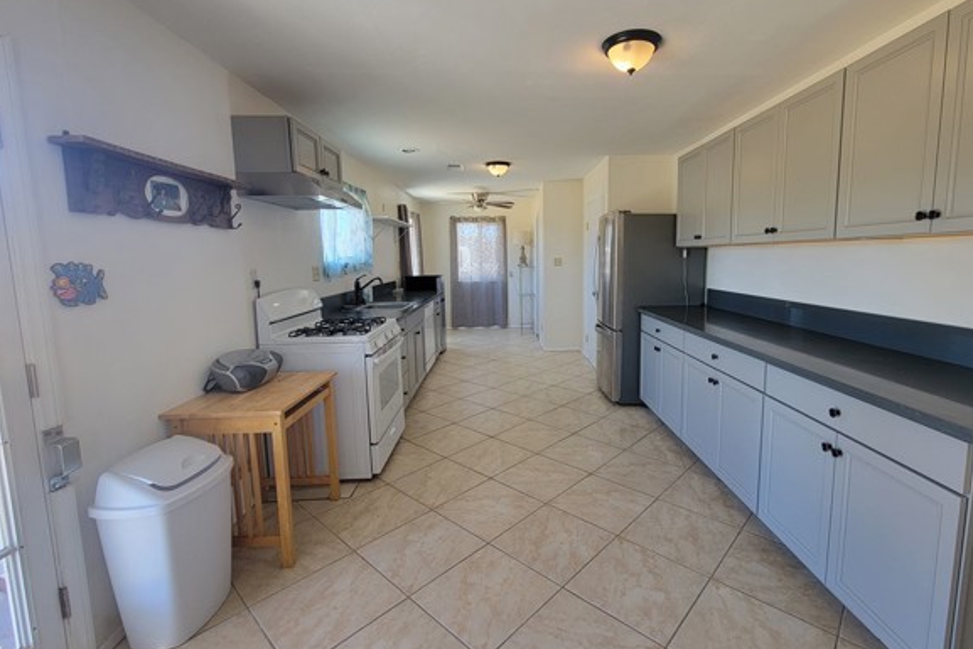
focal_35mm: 15
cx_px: 528
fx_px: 405
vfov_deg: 77.3
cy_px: 302
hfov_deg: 100.1
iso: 100
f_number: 2.2
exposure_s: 1/60
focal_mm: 2.2
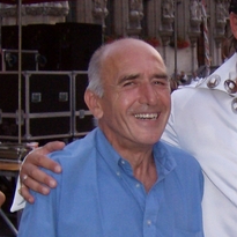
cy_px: 176
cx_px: 244
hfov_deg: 18.2
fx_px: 720
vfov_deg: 18.6
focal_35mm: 93
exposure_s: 1/60
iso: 200
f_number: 2.8
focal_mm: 6
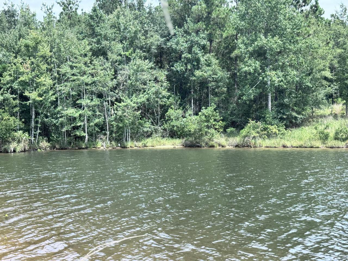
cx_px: 174
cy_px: 130
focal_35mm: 48
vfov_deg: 30.3
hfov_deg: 39.7
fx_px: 483
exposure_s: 1/1059
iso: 64
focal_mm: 6.76
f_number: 1.78
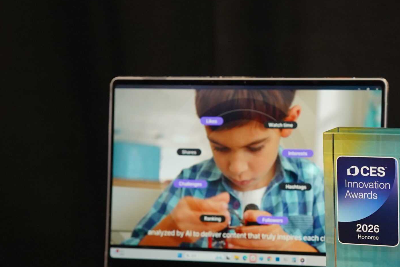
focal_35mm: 104
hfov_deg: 19.3
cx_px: 363
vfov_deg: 13.1
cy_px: 190
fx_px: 1156
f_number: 4
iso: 1600
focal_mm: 38
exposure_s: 1/160
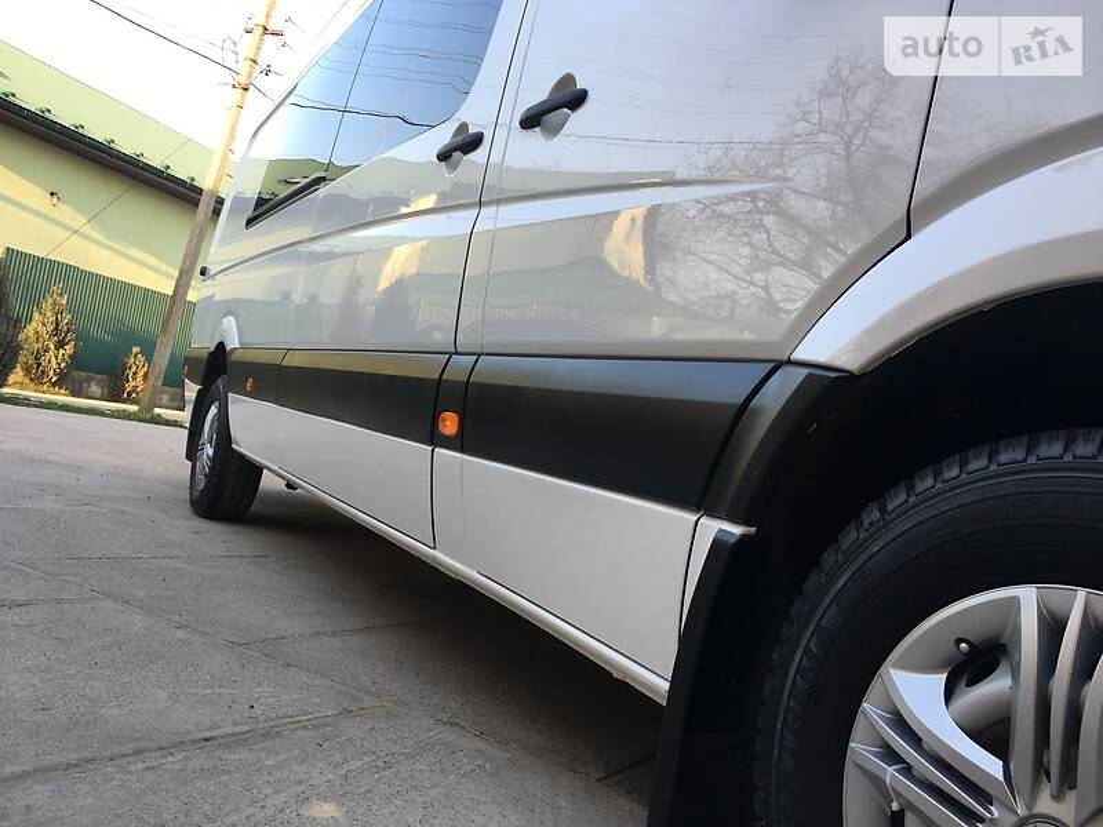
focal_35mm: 29
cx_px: 552
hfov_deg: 61.7
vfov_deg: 48.2
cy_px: 414
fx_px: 924
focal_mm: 4.2
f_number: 2.2
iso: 25
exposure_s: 1/110
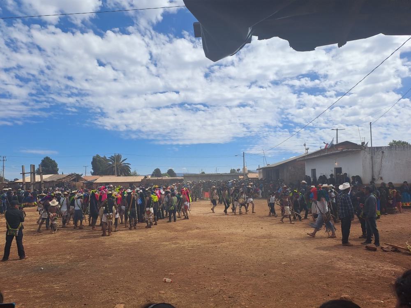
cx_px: 206
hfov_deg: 69.4
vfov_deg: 54.9
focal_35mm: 25
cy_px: 154
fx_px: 297
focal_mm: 4.65
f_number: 1.8
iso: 32
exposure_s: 1/1862
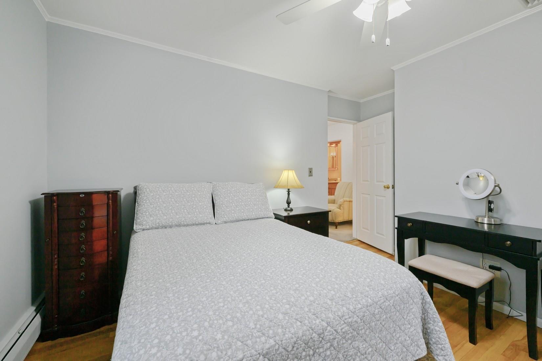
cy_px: 180
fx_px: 218
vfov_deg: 79.2
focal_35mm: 14
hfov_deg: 102.3
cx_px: 271
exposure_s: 1/40
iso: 400
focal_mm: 14.5
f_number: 8
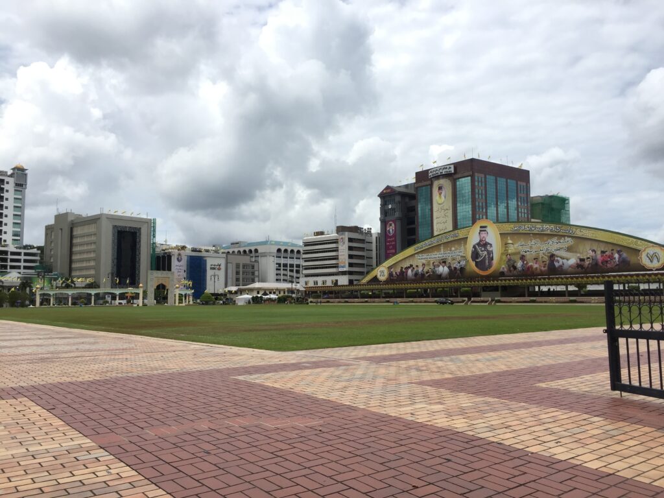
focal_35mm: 29
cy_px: 249
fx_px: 556
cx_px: 332
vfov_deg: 48.2
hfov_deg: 61.7
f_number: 2.2
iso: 32
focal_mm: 4.15
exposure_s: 1/2083
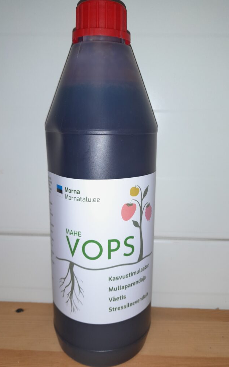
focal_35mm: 28
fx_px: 280
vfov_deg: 66.5
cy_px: 181
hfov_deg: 44.5
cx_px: 118
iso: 64
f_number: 1.8
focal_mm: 4
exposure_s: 1/100
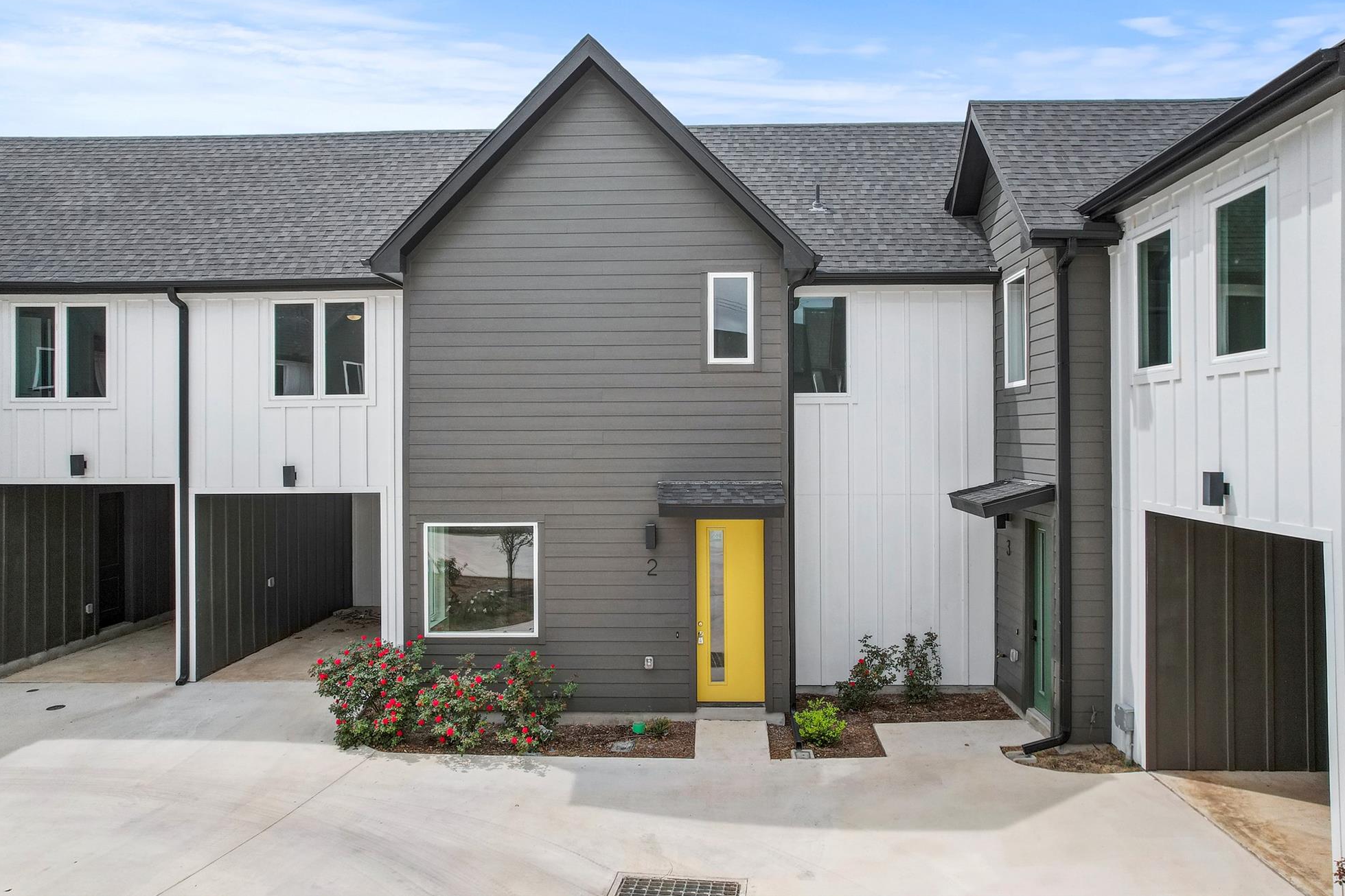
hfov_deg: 76.1
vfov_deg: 55.1
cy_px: 430
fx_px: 859
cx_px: 690
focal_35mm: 23
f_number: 2.8
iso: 400
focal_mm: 8.4
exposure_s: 1/6400
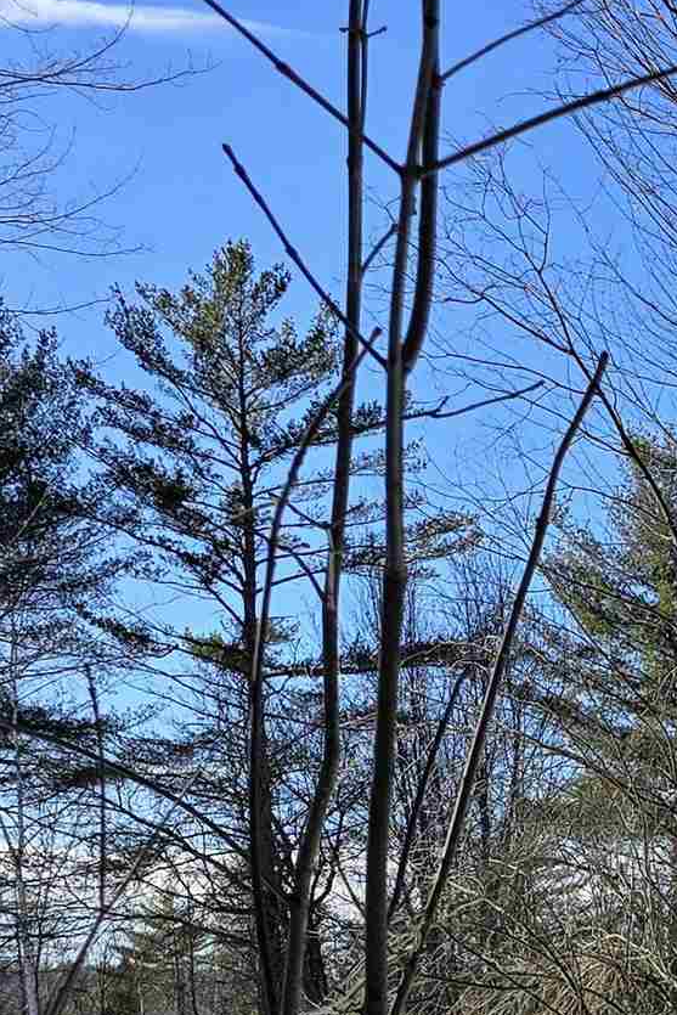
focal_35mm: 88
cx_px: 1205
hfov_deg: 13.9
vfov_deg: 21.1
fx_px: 2481
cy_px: 1303
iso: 12
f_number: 1.7
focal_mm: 6.3
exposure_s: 1/720
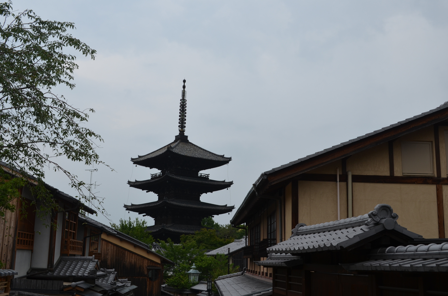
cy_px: 148
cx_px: 224
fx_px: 522
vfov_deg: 31.8
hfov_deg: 46.5
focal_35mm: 42
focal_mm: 28
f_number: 7.1
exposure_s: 1/200
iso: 200
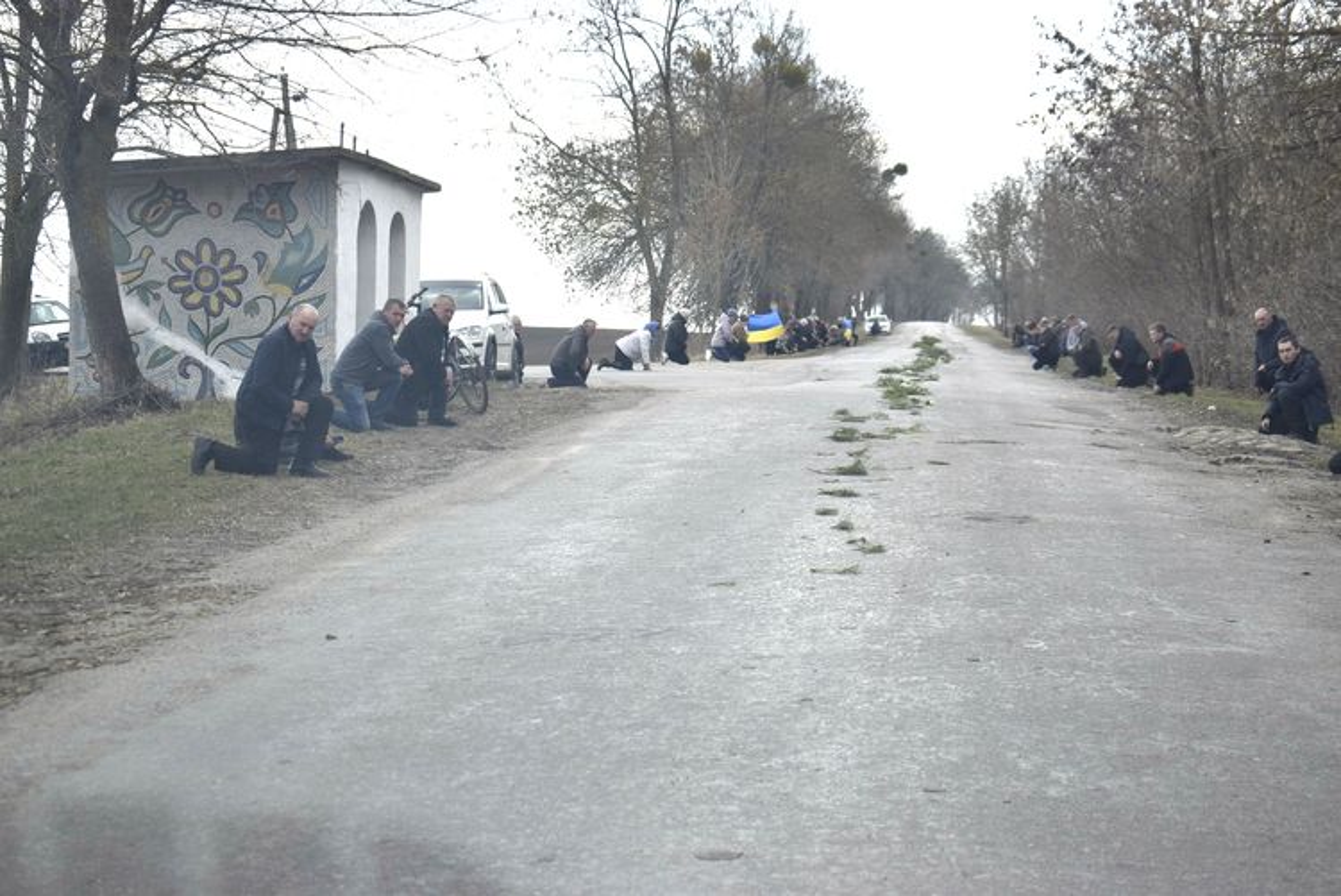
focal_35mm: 82
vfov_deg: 16.6
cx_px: 670
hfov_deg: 24.6
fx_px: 3075
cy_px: 448
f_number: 5.6
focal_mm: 55
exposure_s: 1/800
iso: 400
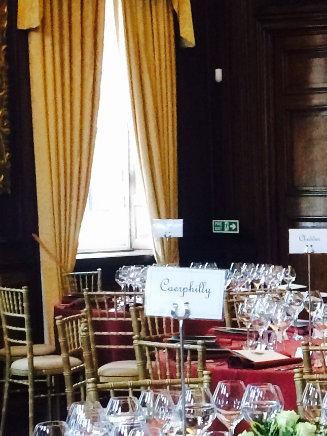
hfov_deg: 13.0
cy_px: 281
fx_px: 1387
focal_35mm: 110
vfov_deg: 17.9
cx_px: 435
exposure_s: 1/33
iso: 320
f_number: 2.2
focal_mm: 4.15
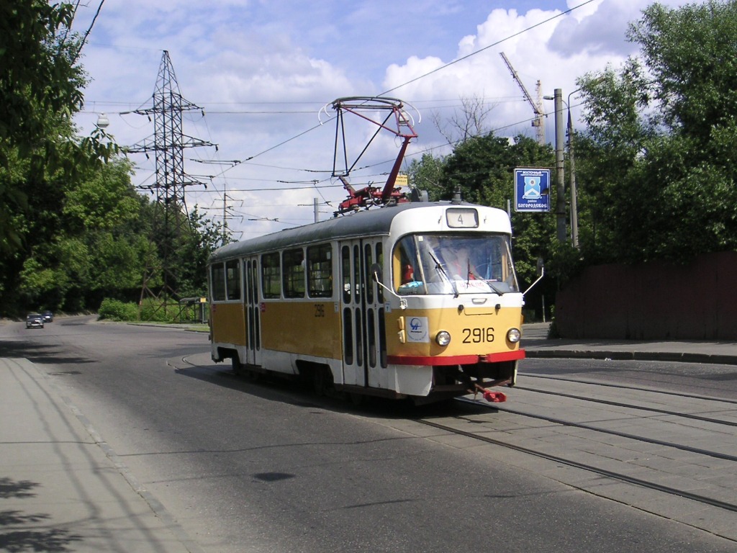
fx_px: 809
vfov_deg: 37.7
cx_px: 368
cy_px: 276
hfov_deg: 49.0
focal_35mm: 38
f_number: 6.7
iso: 50
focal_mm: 6
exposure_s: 1/250
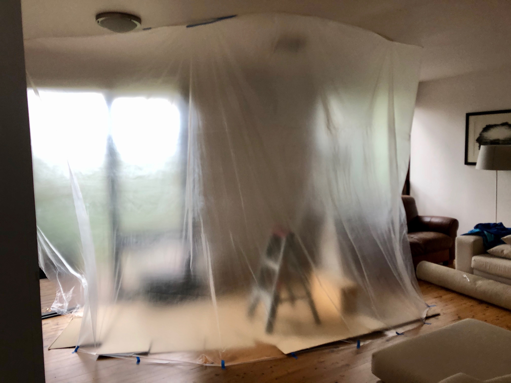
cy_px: 192
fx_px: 413
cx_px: 256
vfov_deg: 49.7
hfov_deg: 63.4
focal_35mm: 28
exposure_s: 1/30
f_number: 1.8
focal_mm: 3.99
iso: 25
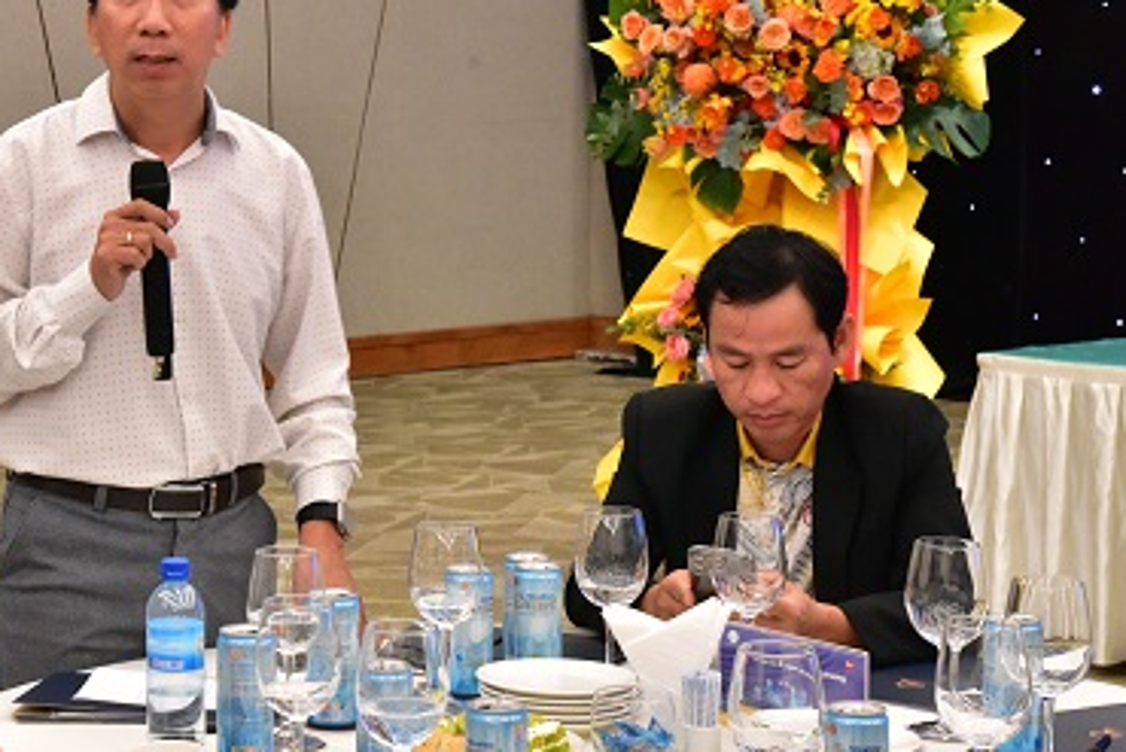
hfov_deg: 21.5
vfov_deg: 14.5
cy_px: 265
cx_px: 298
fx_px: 2941
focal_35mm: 94
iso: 4500
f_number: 10
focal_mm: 58
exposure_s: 1/60
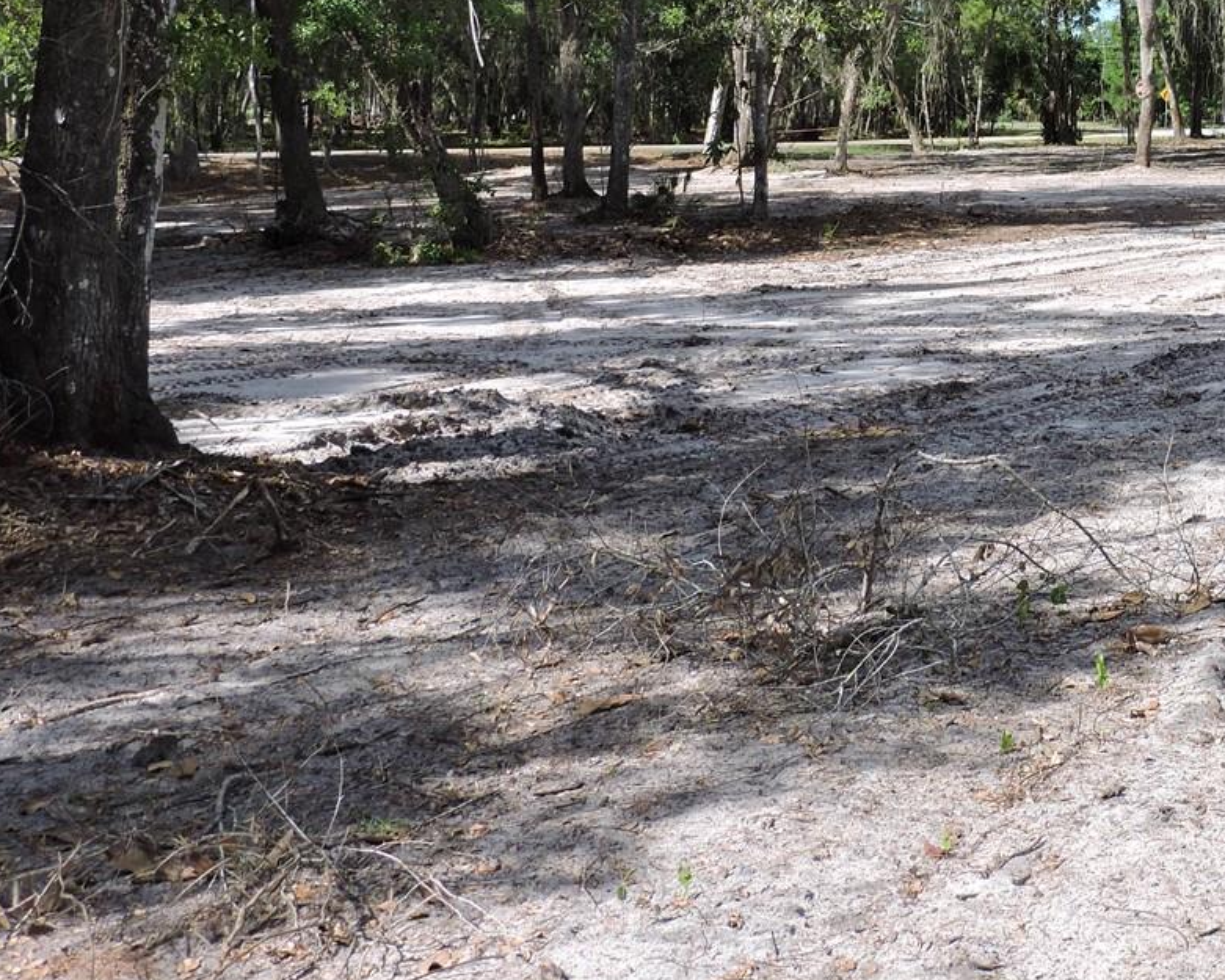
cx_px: 1150
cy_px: 154
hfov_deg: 29.8
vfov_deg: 24.8
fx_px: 2176
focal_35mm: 60
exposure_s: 1/640
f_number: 3.1
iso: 100
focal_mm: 5.4
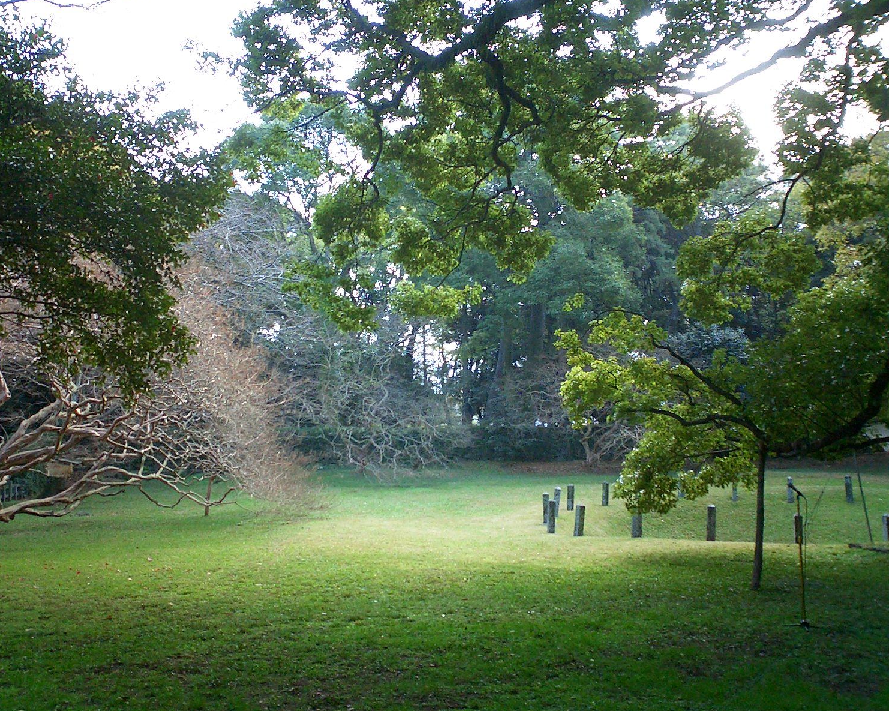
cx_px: 429
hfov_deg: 46.8
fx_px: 1026
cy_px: 353
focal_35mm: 39
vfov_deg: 38.2
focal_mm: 5.6
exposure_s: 1/100
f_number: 3.5
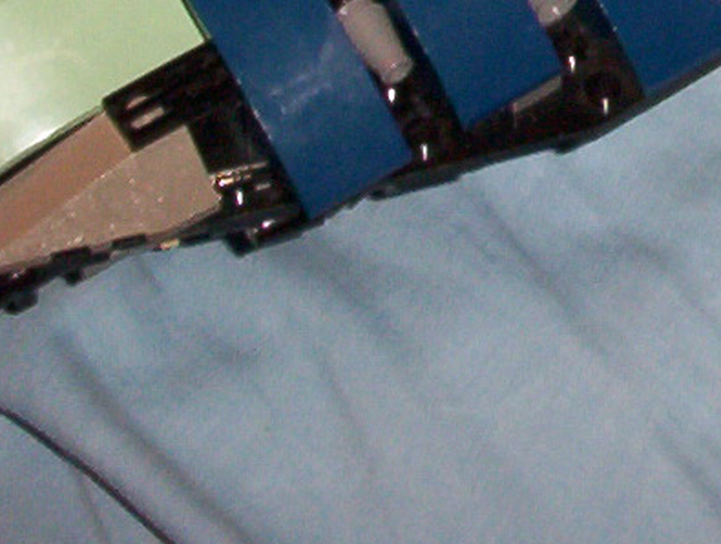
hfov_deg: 12.0
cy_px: -497
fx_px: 3361
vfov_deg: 8.8
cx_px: 882
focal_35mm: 161
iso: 140
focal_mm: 6
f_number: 4.5
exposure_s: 1/30
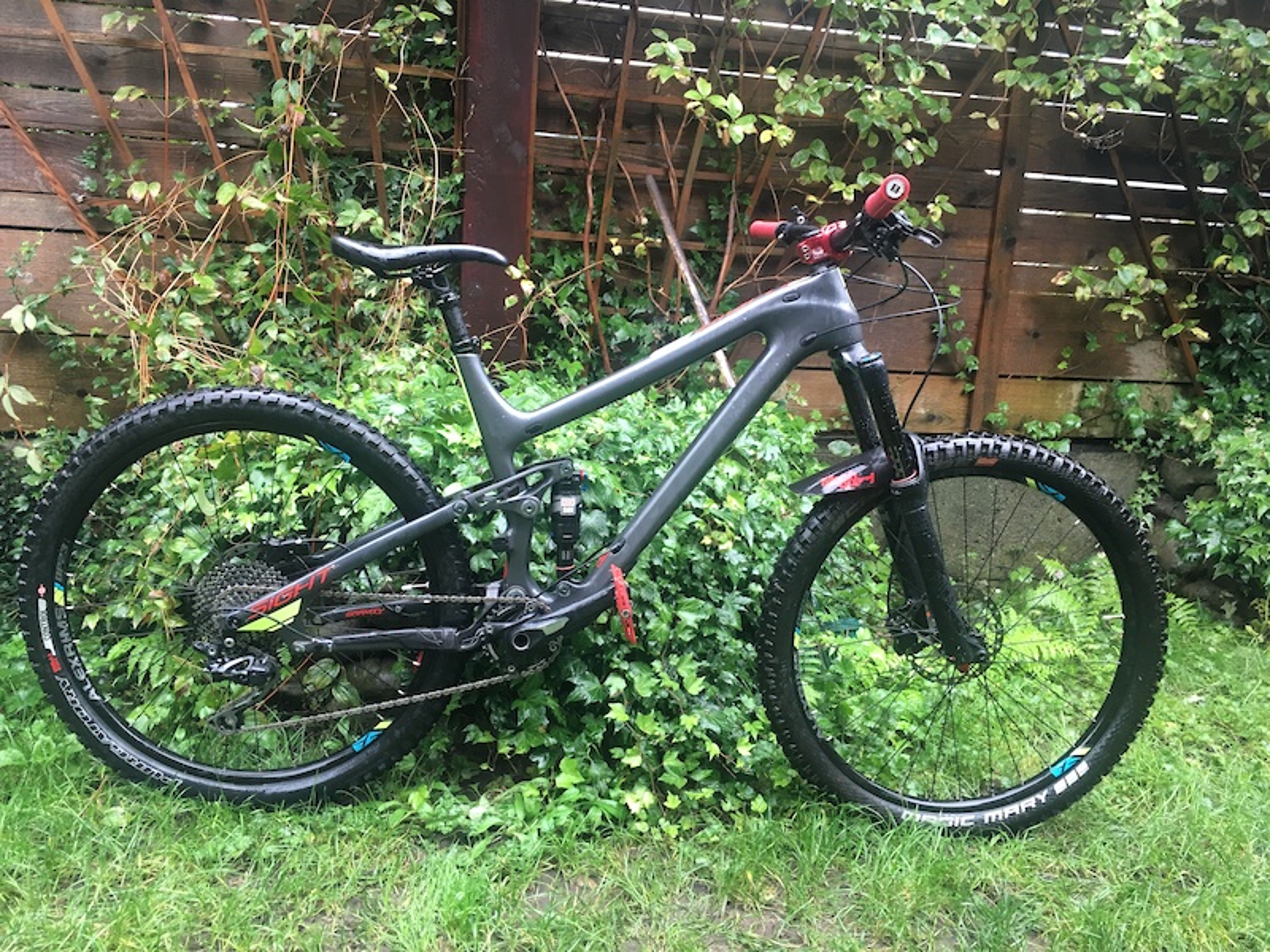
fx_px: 1064
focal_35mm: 29
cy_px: 476
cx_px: 635
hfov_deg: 61.7
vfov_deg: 48.2
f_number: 2.2
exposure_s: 1/30
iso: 80
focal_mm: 4.15
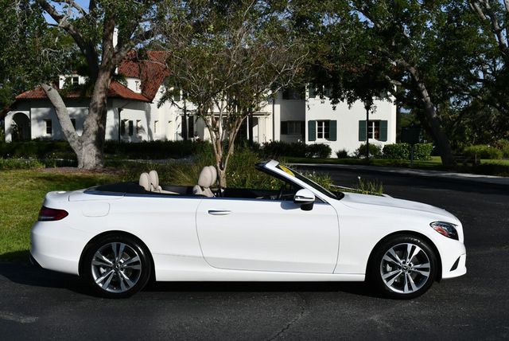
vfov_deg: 27.0
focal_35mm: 50
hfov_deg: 39.6
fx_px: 708
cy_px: 170
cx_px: 254
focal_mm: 25
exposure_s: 1/400
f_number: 10
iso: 100
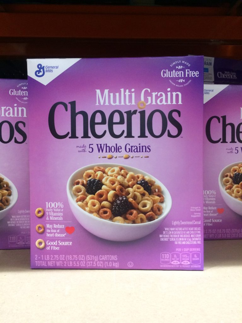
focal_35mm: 29
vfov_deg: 61.7
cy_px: 162
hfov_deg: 48.2
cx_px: 121
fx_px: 270
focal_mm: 4.15
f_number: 2.2
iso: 200
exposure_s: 1/30
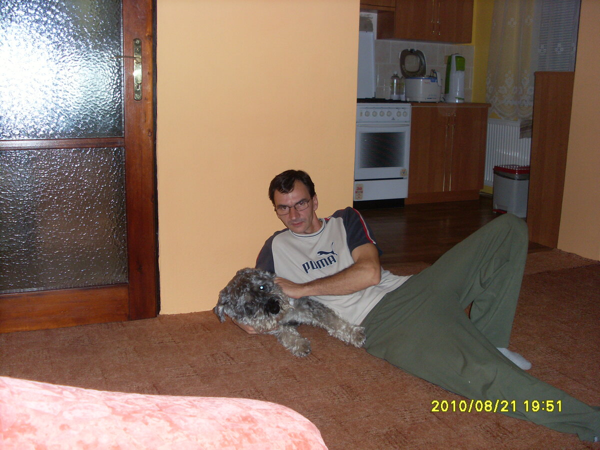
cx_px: 300
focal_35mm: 38
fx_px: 659
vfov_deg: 37.7
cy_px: 225
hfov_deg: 49.0
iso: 100
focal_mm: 6.3
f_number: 3
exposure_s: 1/45
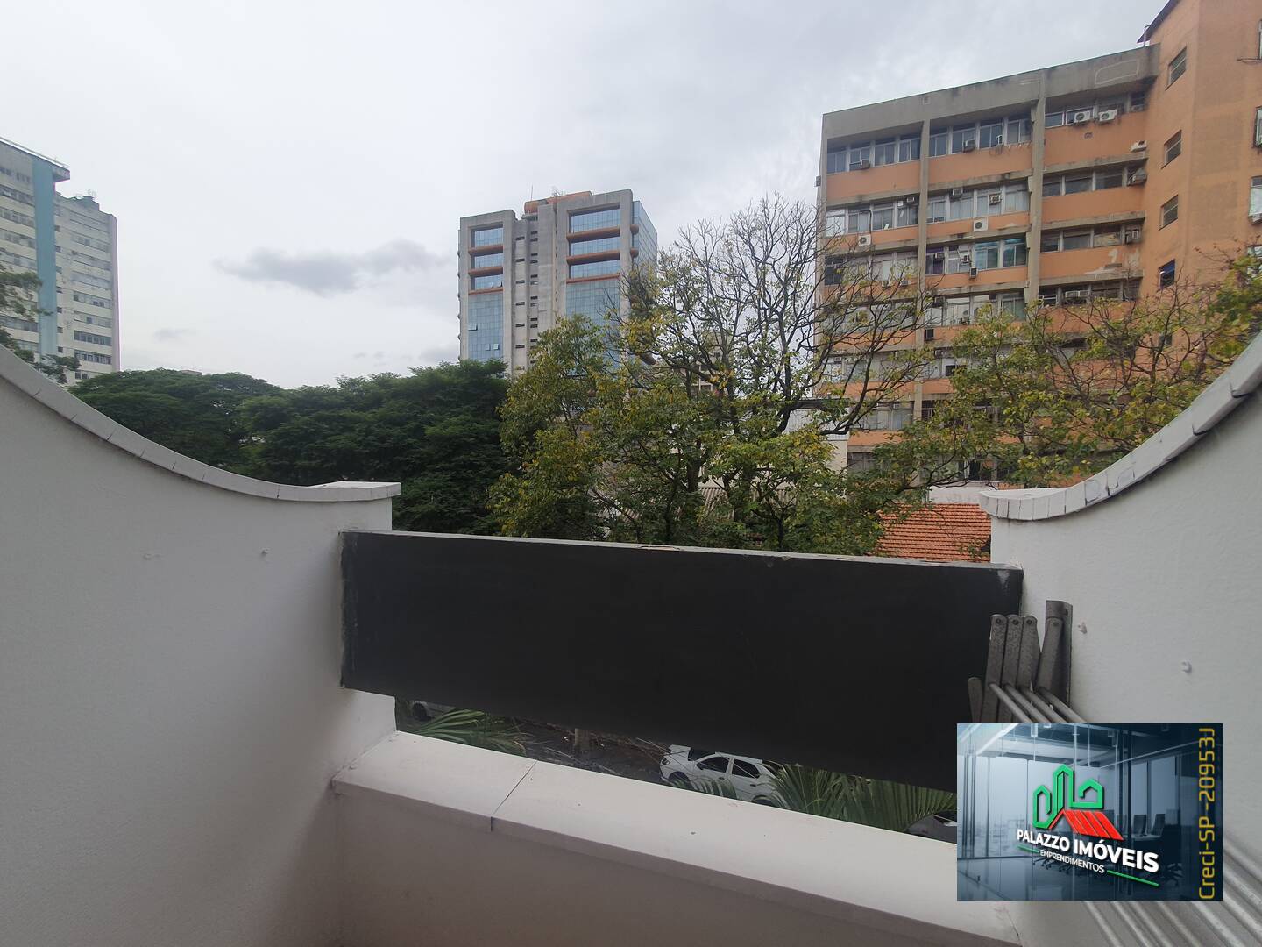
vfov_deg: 89.9
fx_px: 474
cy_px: 474
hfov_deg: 106.2
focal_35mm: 13
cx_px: 631
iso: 50
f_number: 2.2
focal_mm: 1.8
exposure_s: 1/990
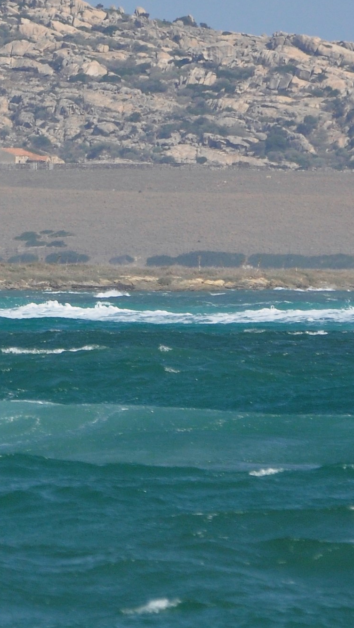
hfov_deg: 1.1
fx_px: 18480
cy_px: 220
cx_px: -473
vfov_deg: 1.9
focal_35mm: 1108
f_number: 7.1
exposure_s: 1/2000
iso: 400
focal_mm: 220
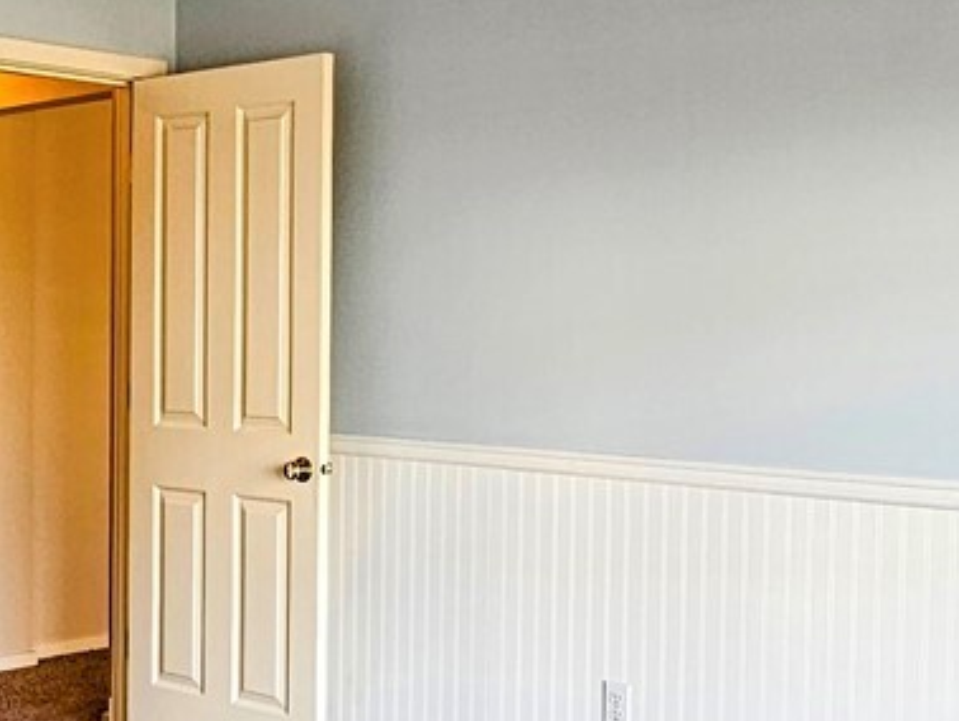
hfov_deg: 33.6
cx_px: 157
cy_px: 376
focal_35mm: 55
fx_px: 1525
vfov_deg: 26.6
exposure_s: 1/77.4
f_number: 2.2
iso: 100
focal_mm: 2.2
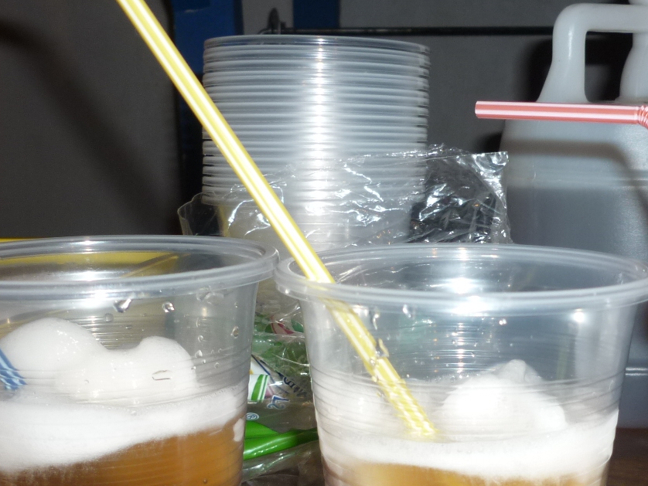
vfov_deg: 22.9
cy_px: 396
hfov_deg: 30.4
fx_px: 1180
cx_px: 452
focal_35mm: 63
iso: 100
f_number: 2.8
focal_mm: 5.5
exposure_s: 1/30
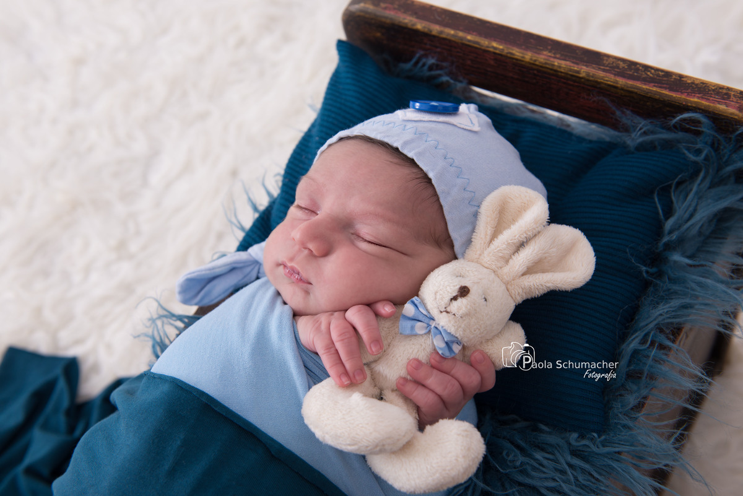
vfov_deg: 28.1
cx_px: 372
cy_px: 248
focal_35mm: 48
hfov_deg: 41.1
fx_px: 991
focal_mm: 48
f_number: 7.1
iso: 200
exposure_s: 1/160
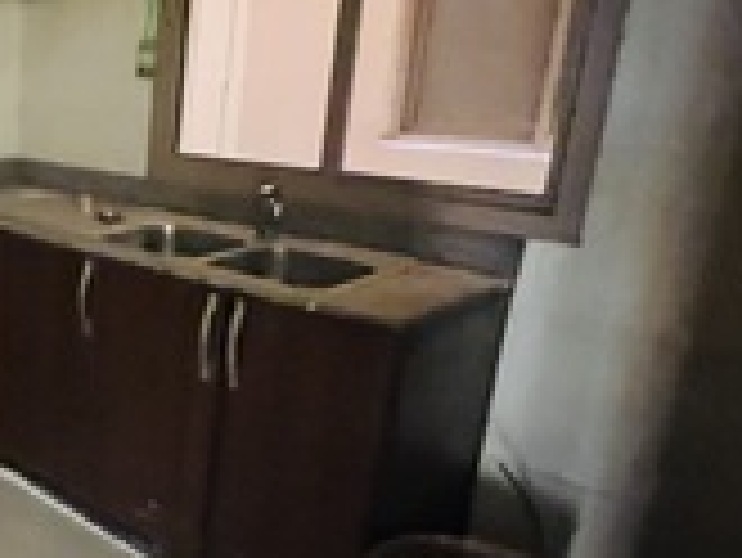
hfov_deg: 41.6
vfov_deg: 39.7
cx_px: -61
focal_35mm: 36
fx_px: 772
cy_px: 263
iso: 2000
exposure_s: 1/30
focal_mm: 1.57
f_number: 1.8
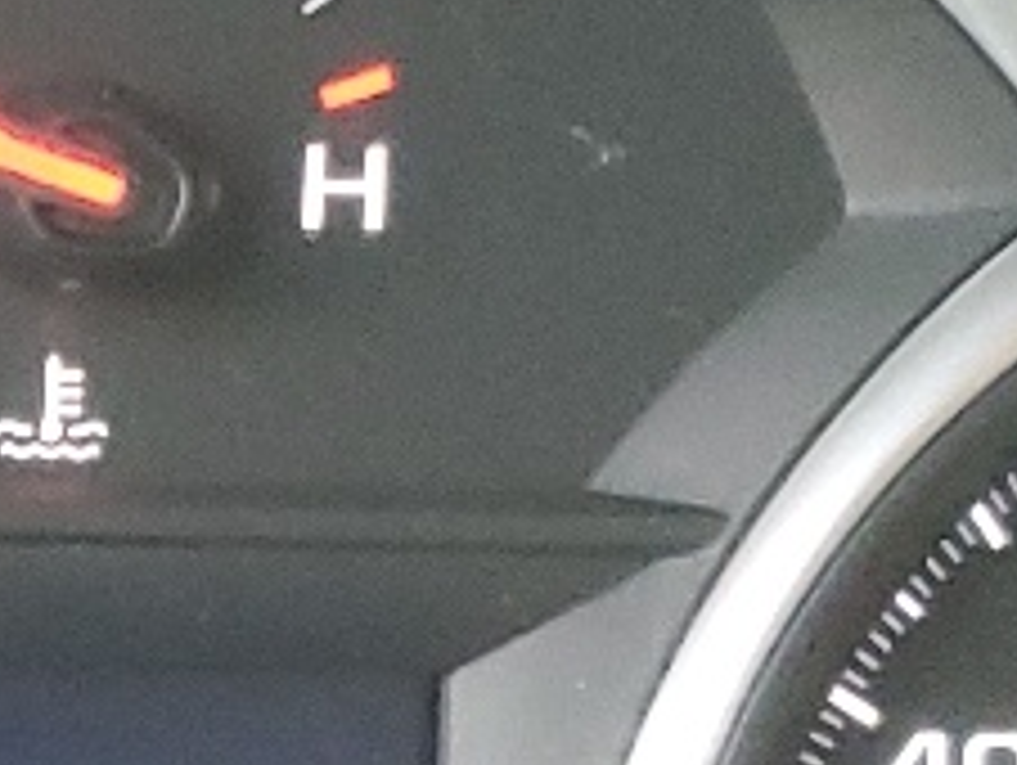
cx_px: -576
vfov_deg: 8.0
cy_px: 828
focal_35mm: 184
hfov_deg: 10.3
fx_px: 5412
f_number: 1.5
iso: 418
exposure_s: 1/60.2
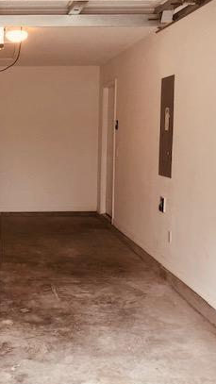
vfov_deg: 42.9
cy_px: 187
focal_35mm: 48
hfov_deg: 23.8
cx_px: -2
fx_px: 489
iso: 20
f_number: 1.8
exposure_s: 1/30
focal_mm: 3.99
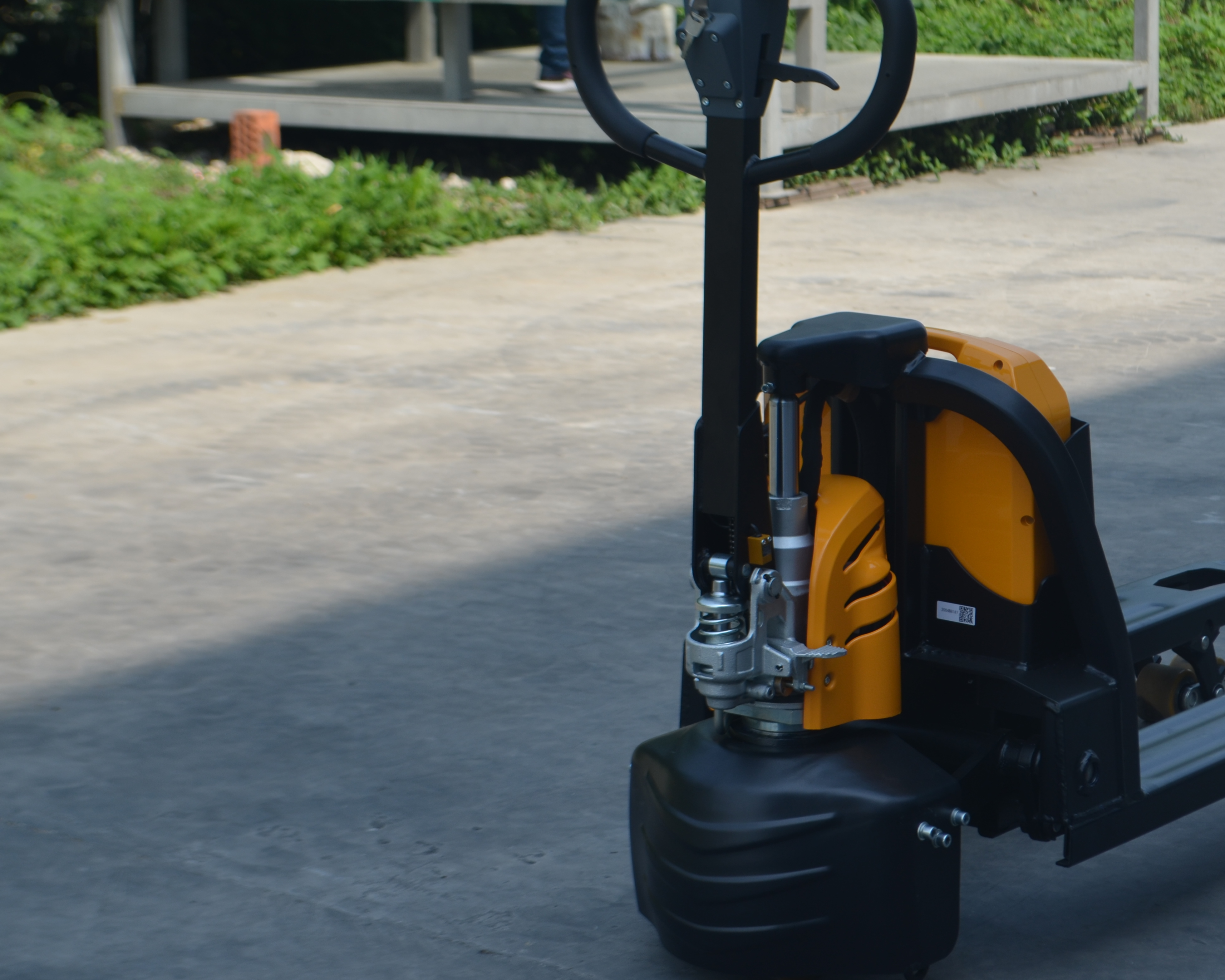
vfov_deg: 15.9
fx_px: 3517
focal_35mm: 97
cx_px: 783
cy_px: 447
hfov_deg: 19.7
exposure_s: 1/250
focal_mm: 48
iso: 125
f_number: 8
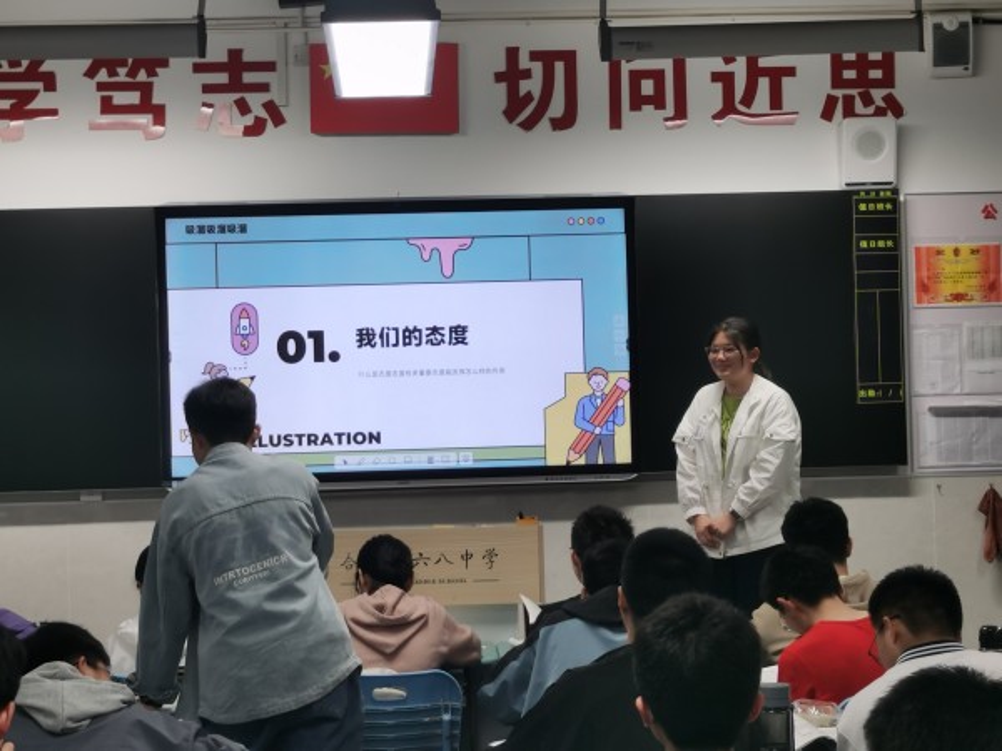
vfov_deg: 21.3
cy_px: 376
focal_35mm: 69
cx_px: 501
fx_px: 1997
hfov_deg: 28.2
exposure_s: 1/100
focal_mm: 5.58
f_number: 1.8
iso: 64
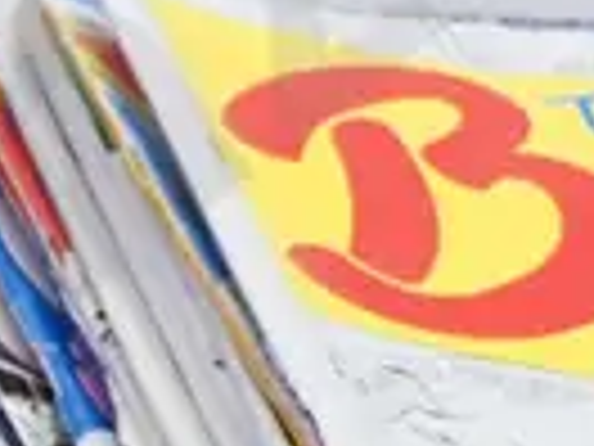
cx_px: -1472
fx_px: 4788
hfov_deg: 6.3
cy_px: 1315
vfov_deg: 5.1
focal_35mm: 279
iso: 1250
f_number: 5.6
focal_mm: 18
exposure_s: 1/80
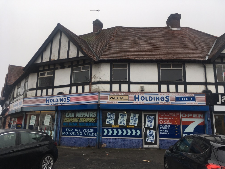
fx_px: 188
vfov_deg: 48.2
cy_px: 84
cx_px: 112
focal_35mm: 29
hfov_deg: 61.7
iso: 25
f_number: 2.2
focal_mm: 4.15
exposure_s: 1/361
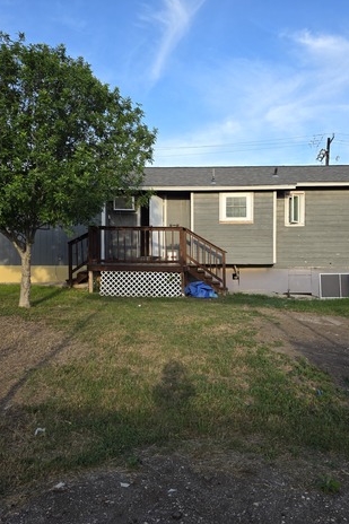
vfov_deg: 57.2
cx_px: 198
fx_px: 480
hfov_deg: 39.9
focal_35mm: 33
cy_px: 262
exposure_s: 1/1472
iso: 80
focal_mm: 6.3
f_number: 1.7
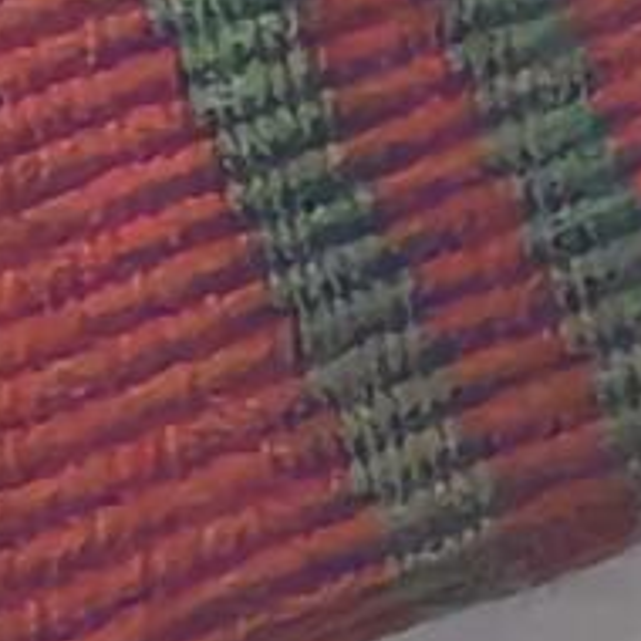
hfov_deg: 2.2
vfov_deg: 2.2
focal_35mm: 796
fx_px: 16676
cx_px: -67
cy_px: 924
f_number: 1.95
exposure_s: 1/50
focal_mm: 5.52
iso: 640
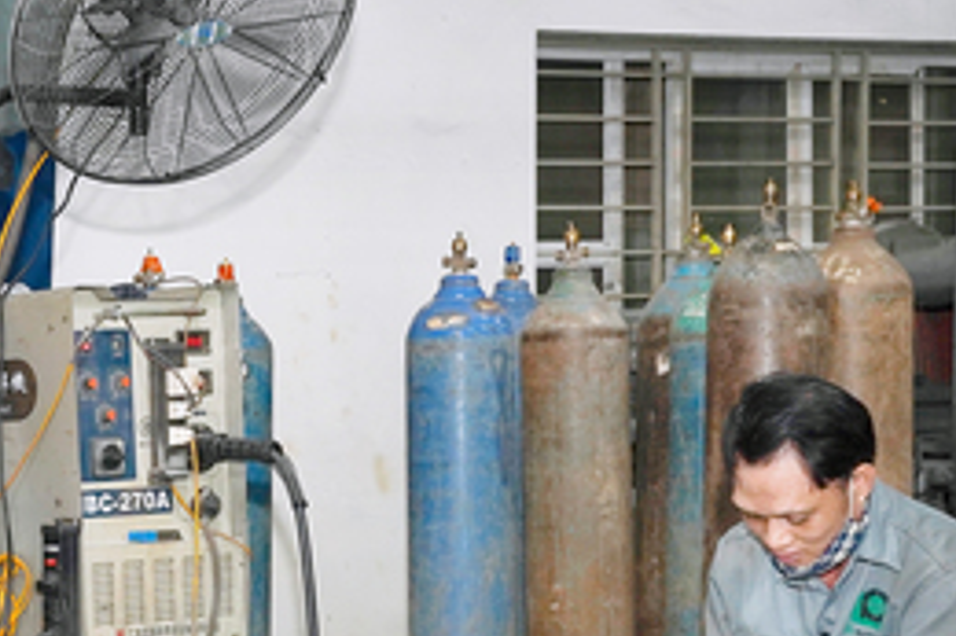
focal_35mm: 119
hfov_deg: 15.9
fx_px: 3162
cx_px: -441
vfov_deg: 11.4
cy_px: 597
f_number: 4.5
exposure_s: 1/125
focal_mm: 38.7
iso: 1000
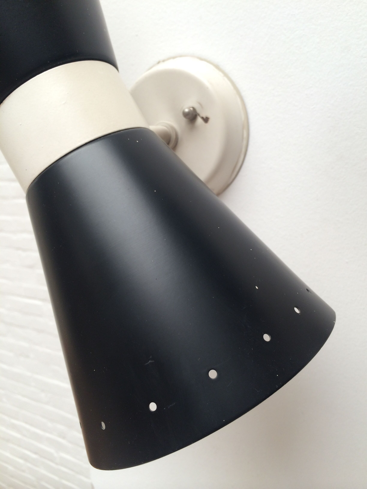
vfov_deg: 60.0
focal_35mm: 30
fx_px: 424
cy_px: 244
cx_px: 184
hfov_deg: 46.8
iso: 50
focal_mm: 4.12
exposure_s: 1/60
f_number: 2.2
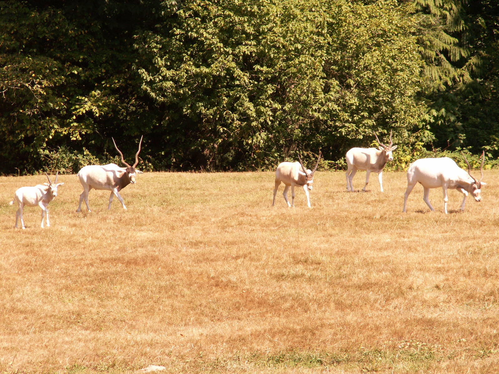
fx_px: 2883
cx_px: 250
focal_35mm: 200
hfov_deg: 9.9
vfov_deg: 7.4
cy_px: 187
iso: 50
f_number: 6.3
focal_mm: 32.71
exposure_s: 1/100
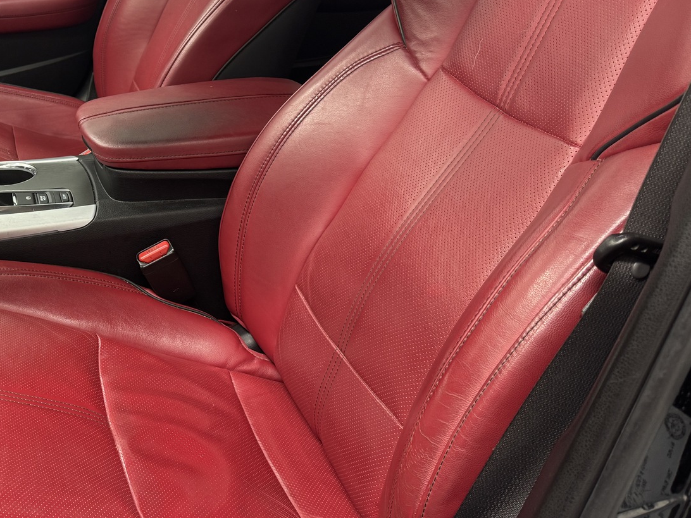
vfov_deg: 31.9
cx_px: 53
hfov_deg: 38.8
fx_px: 898
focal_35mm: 45
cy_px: 176
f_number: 1.78
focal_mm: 6.76
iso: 125
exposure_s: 1/121
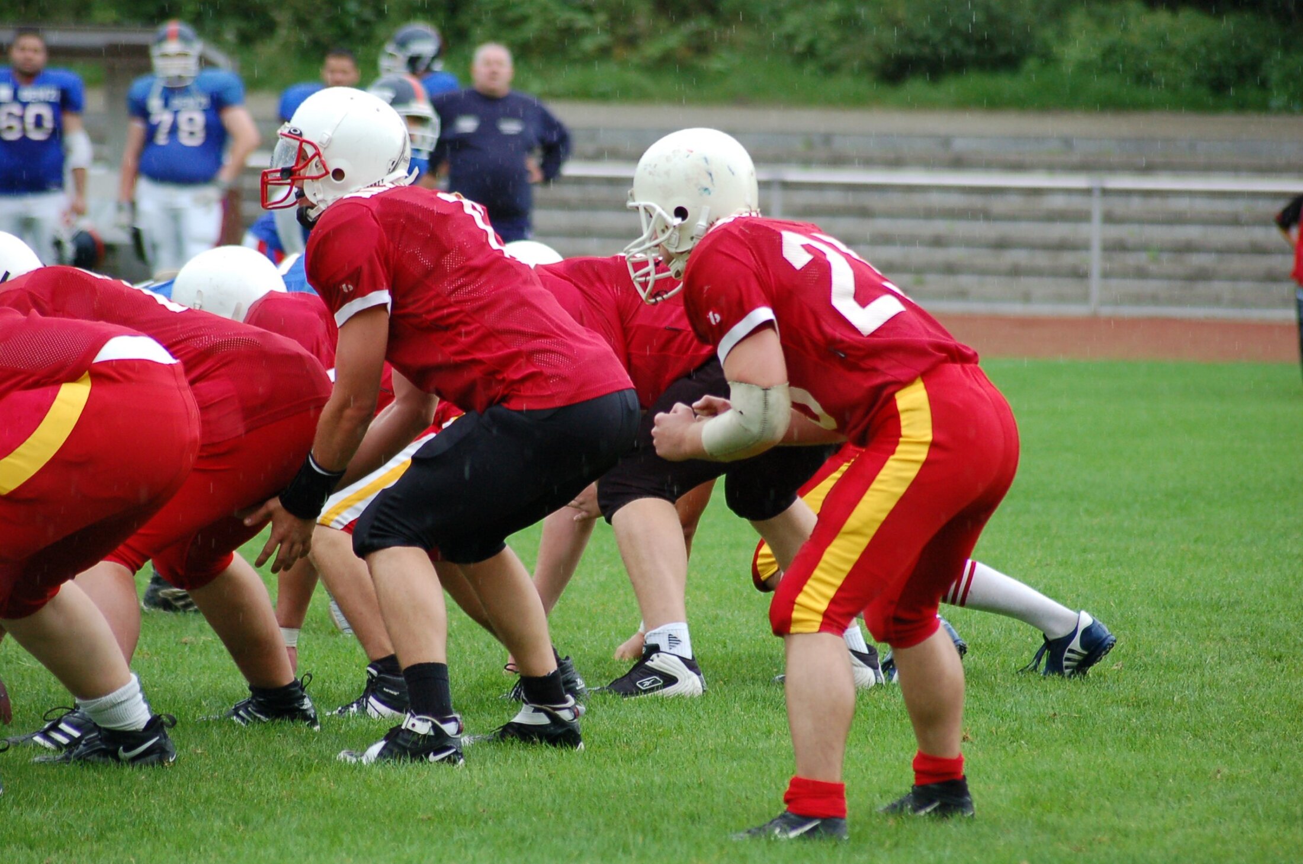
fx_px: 10567
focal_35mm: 292
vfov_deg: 4.7
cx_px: 652
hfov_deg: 7.1
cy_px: 432
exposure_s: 1/400
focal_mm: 195
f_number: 5
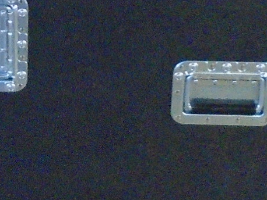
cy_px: 62
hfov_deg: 13.3
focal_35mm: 147
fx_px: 1134
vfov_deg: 10.1
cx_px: 41
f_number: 3.2
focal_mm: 4.6
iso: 800
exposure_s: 1/13
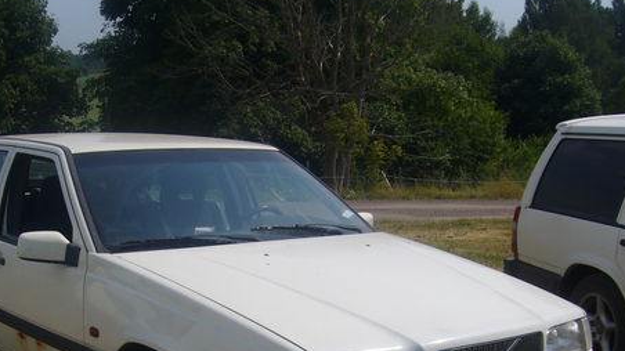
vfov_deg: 21.9
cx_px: 214
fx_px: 895
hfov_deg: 38.1
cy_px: 289
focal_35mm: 54
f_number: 5.6
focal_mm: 5.8
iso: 80
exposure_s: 1/640
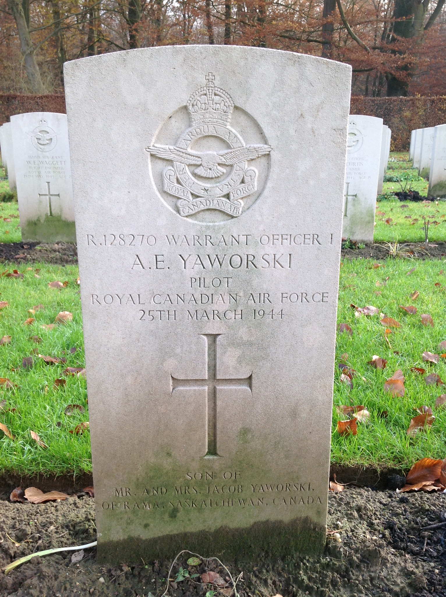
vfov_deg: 52.7
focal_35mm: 35
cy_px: 298
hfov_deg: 40.6
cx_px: 223
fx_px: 603
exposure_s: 1/124
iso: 50
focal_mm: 4.28
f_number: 2.4
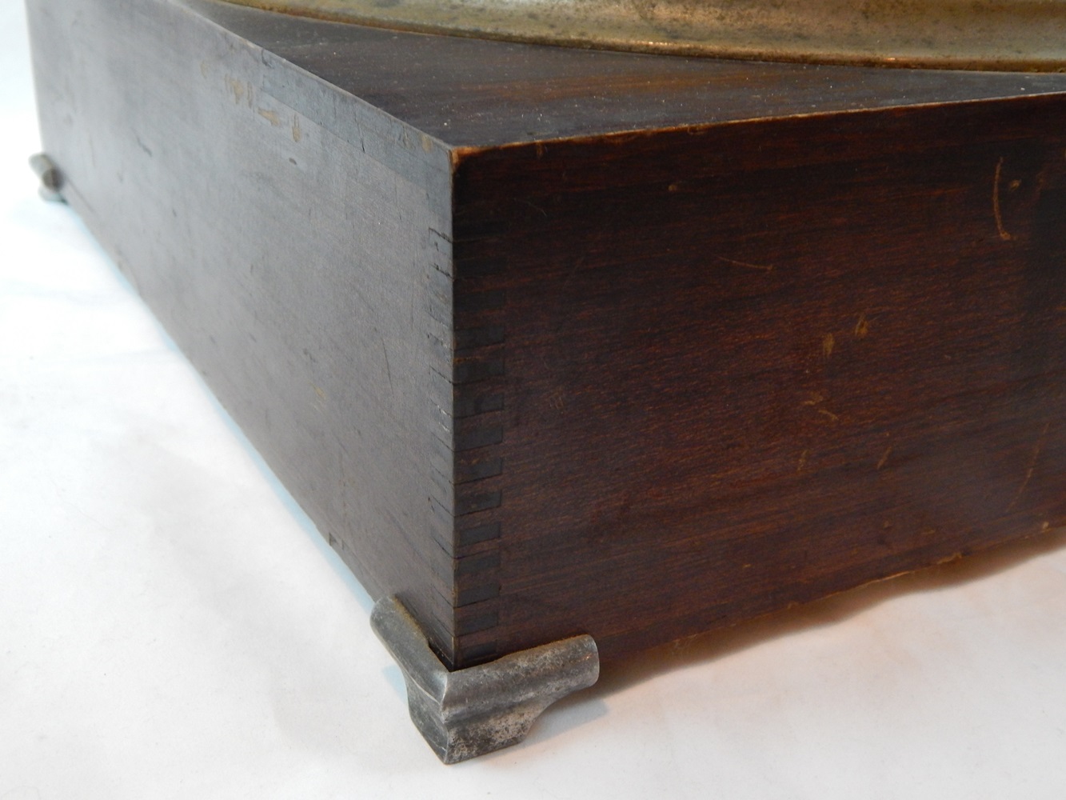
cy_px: 400
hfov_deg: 43.8
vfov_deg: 33.6
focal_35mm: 43
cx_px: 533
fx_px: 1324
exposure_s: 1/30
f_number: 3.6
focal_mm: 7.7
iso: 400
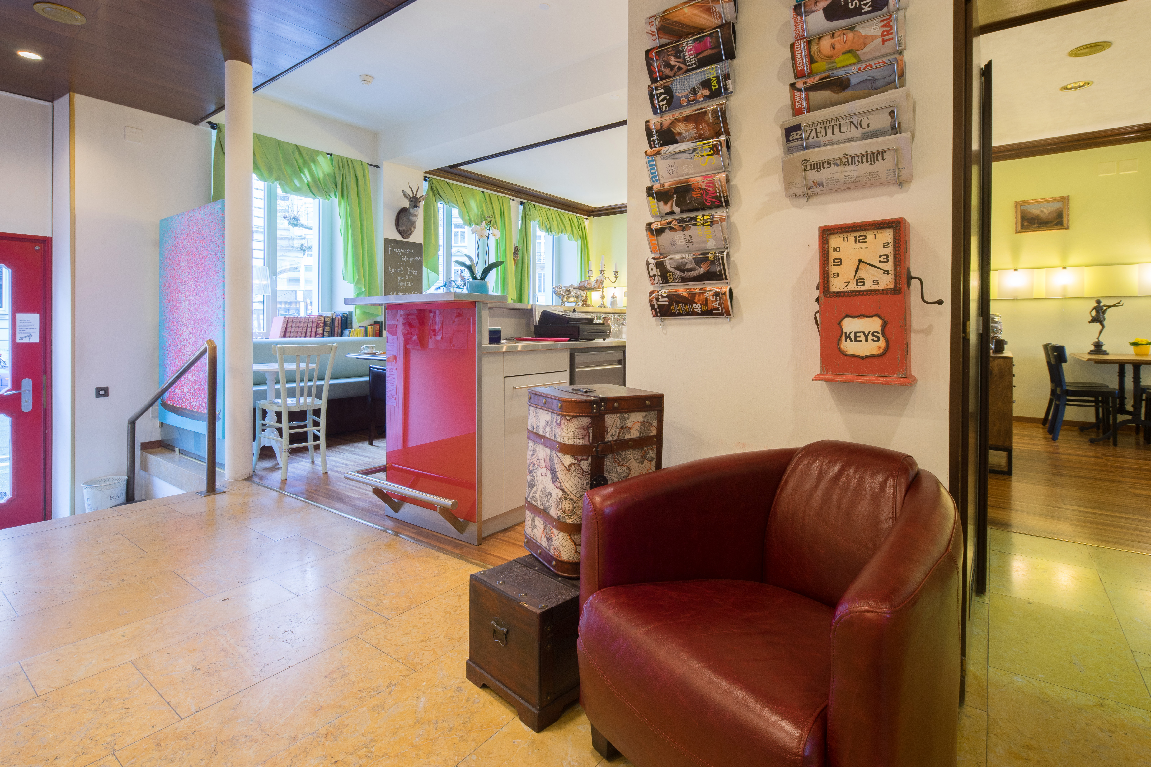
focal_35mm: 17
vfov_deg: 70.4
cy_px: 384
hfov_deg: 93.3
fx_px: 543
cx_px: 576
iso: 100
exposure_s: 2.5
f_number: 16
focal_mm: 17
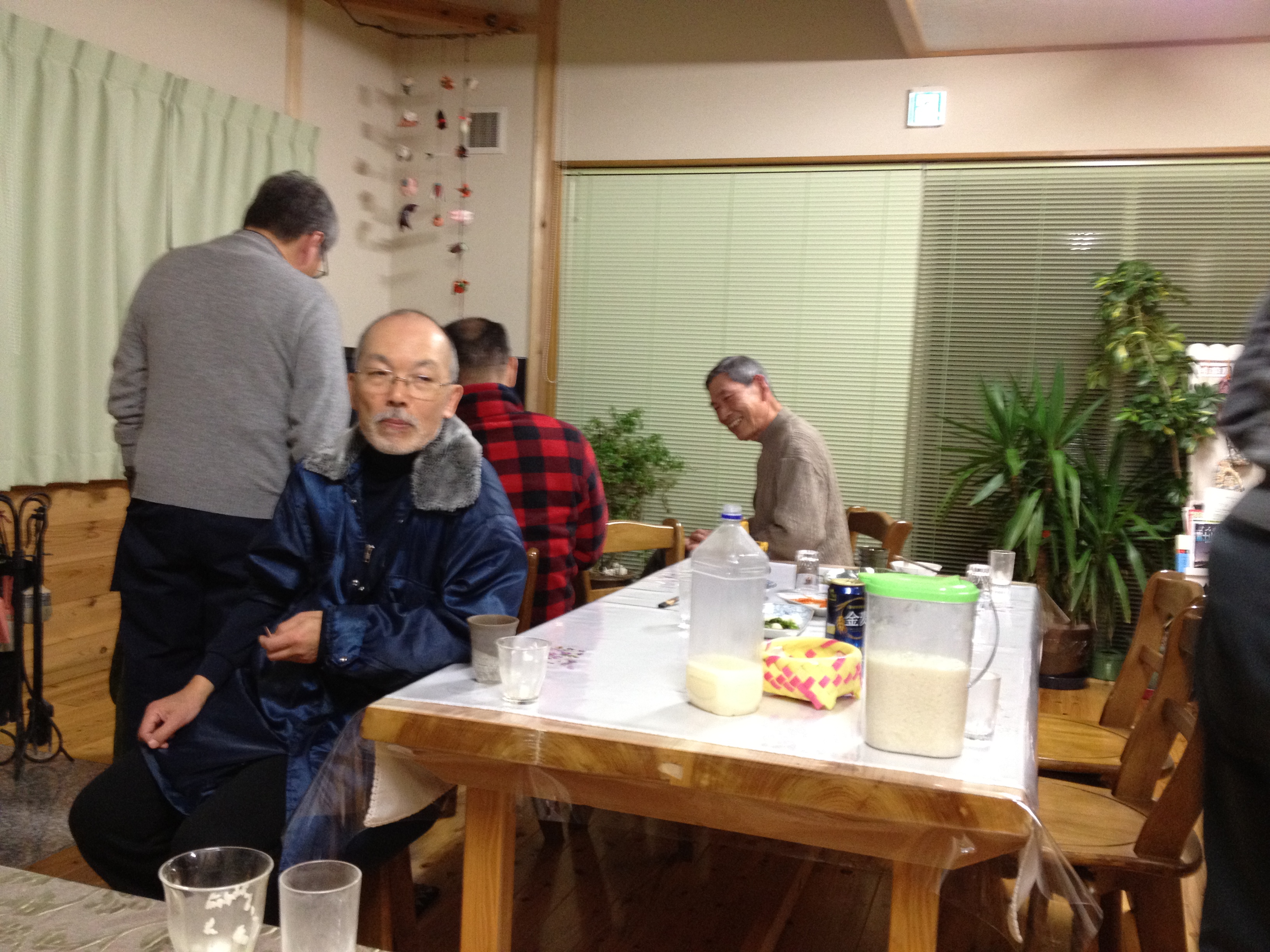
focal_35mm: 35
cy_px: 476
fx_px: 1284
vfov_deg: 40.7
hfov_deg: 52.6
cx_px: 635
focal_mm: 4.28
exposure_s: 1/20
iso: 250
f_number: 2.4
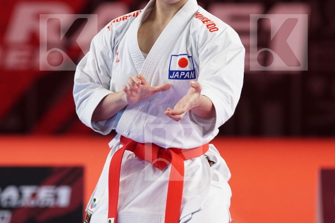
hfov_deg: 4.1
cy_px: 42
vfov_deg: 2.7
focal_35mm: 500
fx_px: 4652
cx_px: 174
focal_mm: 200
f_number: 3.2
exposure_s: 1/400
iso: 1000
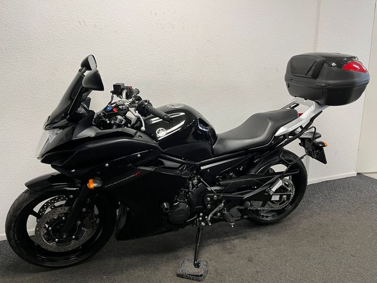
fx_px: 283
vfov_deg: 53.1
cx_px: 188
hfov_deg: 67.3
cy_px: 142
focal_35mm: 26
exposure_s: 1/50
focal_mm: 5.1
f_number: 1.6
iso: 80
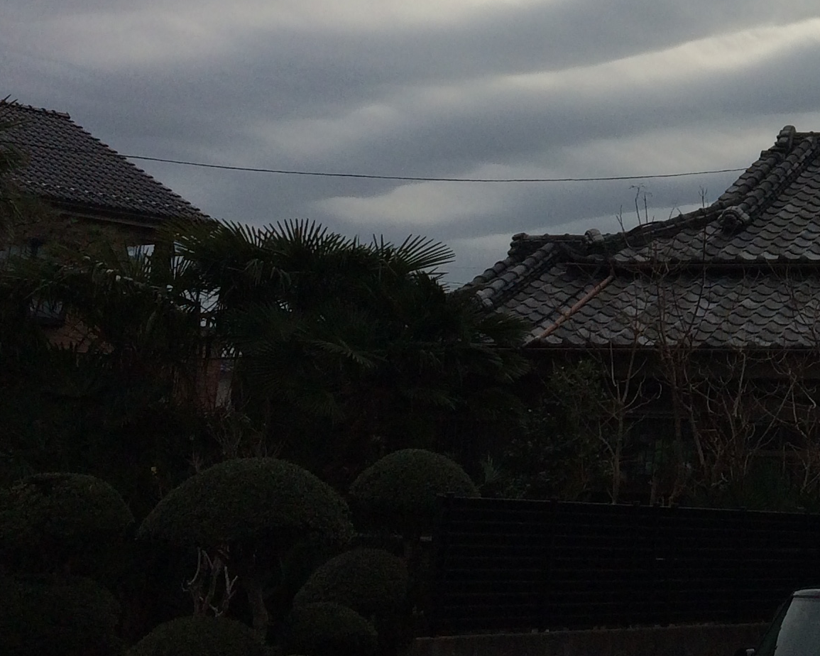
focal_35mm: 80
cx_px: 1038
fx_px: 1942
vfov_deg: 18.8
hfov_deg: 21.7
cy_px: 29
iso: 40
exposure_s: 1/5882
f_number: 2.2
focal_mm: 4.15
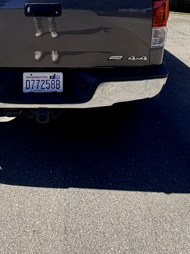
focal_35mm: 36
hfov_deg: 38.4
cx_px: 41
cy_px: -5
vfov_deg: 43.3
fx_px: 263
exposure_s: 1/770
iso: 25
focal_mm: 2.22
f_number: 2.2
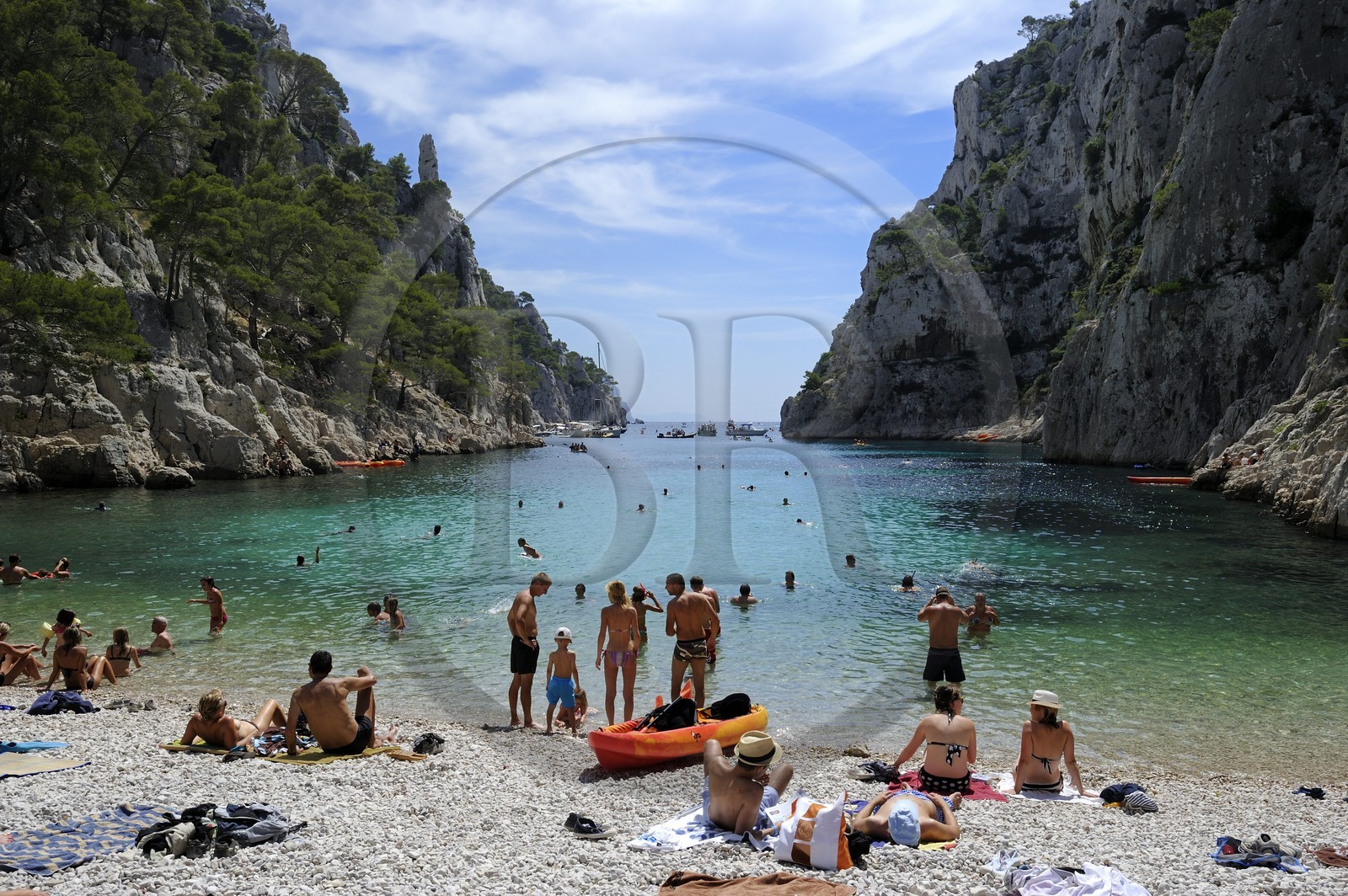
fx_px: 1160
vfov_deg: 42.3
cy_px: 448
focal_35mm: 31
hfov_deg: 60.3
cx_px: 674
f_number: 13
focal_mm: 31
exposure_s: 1/250
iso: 200
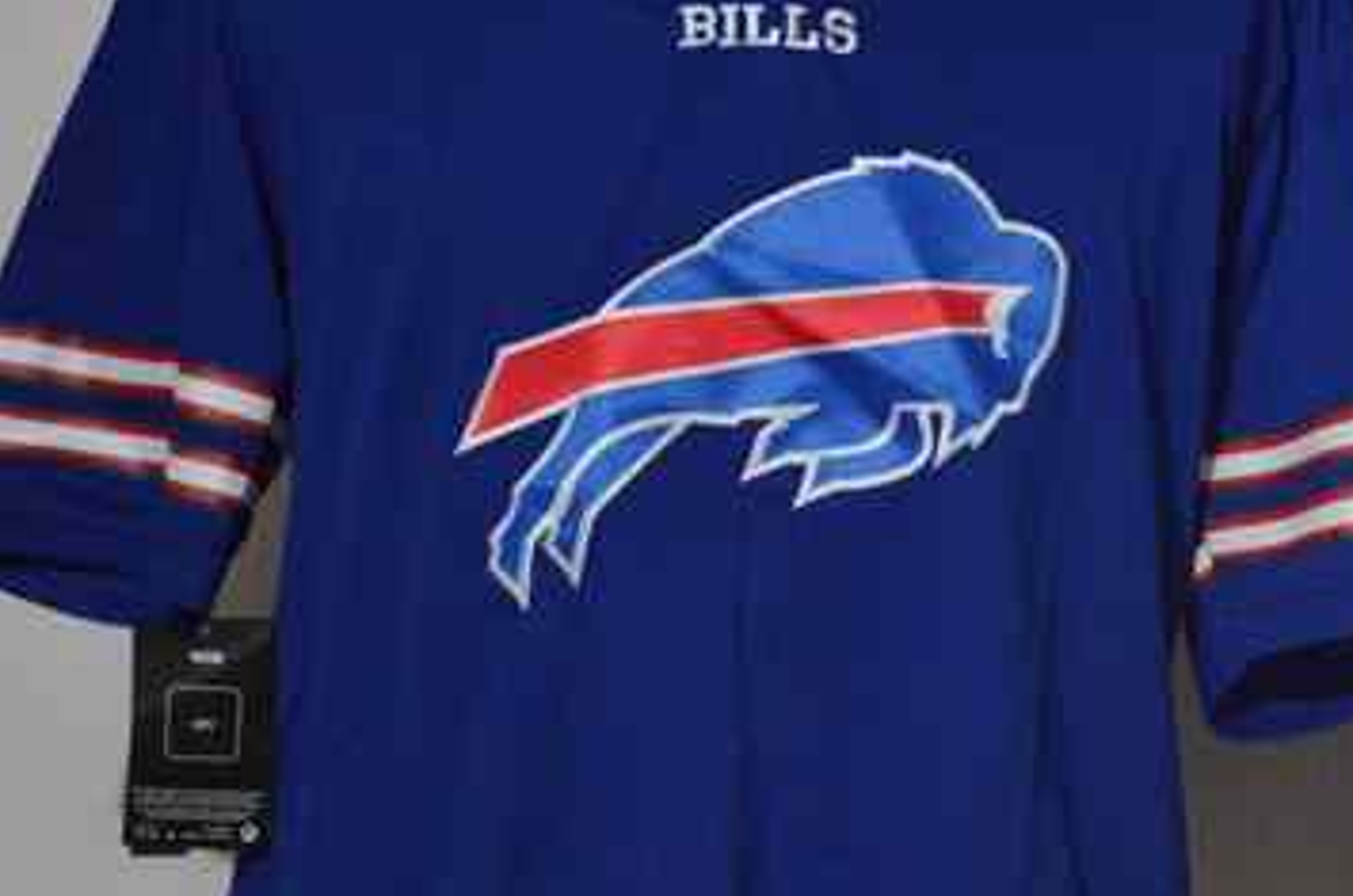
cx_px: 1338
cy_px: 393
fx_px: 6600
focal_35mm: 176
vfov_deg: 7.8
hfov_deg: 11.6
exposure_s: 1/15
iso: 4000
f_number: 4.8
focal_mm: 52
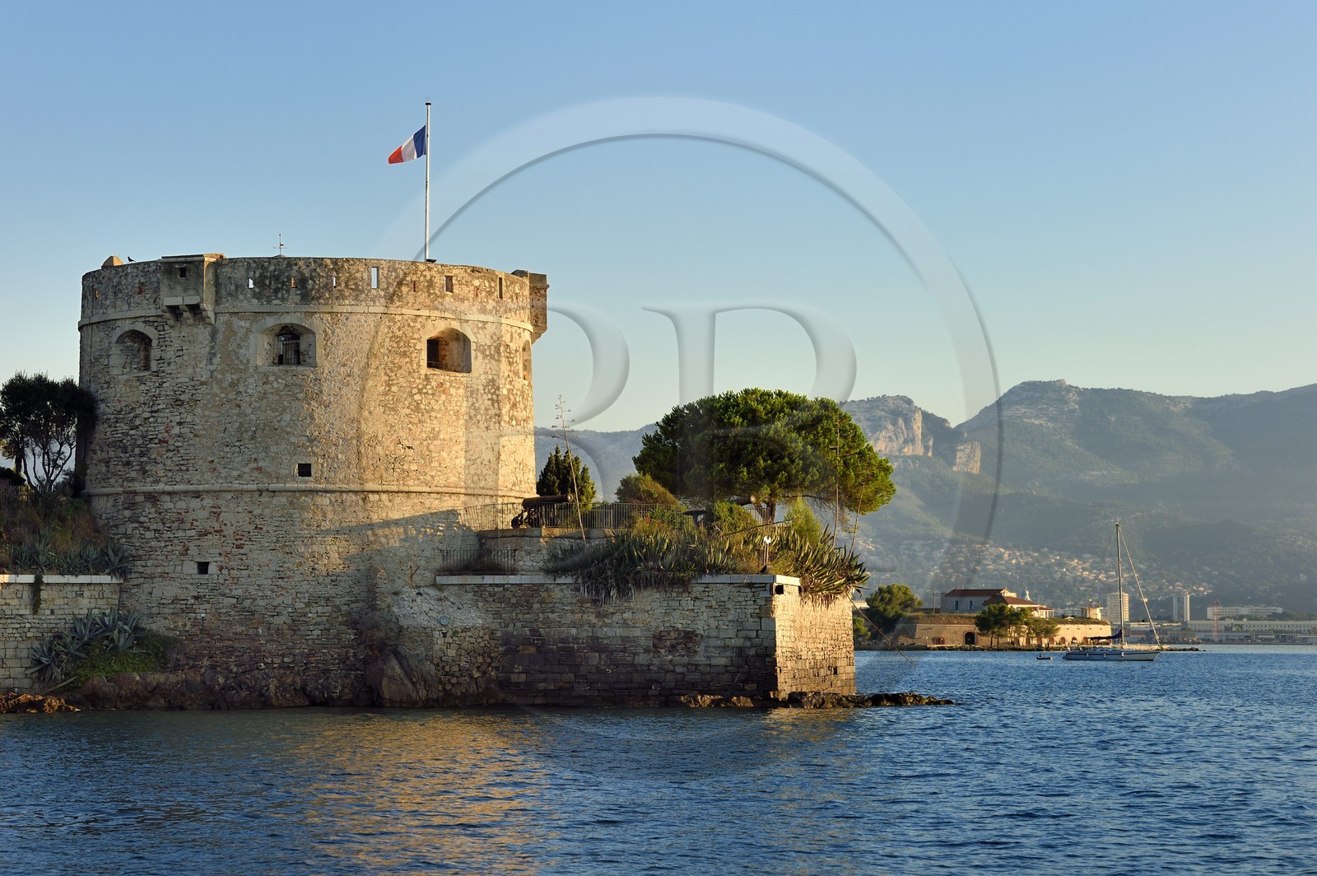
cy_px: 438
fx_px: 3472
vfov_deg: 14.4
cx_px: 658
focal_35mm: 95
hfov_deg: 21.5
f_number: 6.3
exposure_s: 1/500
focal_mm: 95
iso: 200
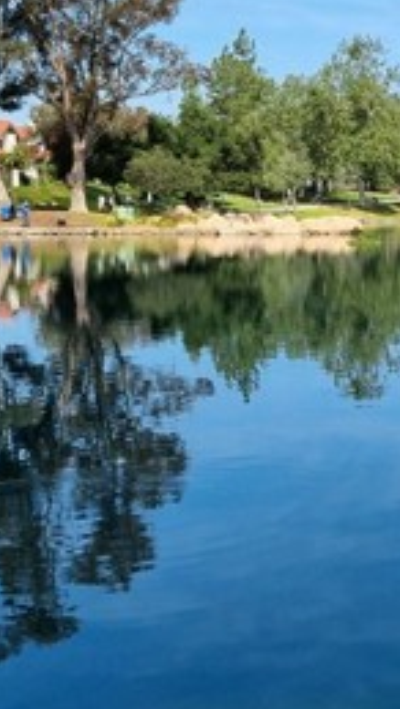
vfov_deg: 30.1
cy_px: 318
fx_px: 1318
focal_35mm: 70
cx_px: 710
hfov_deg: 15.1
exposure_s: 1/3333
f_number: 1.8
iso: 50
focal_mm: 5.4
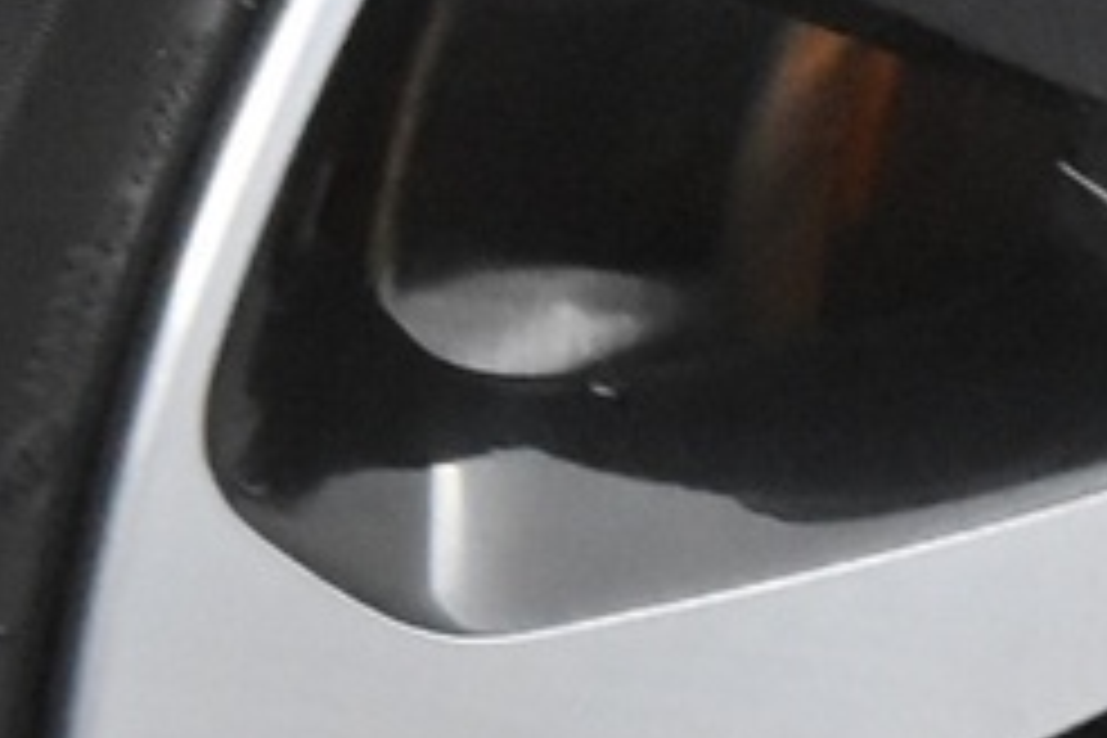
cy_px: -9
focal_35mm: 197
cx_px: 1472
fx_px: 6057
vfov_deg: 6.9
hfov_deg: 10.2
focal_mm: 20
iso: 7200
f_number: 5.6
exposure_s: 1/60
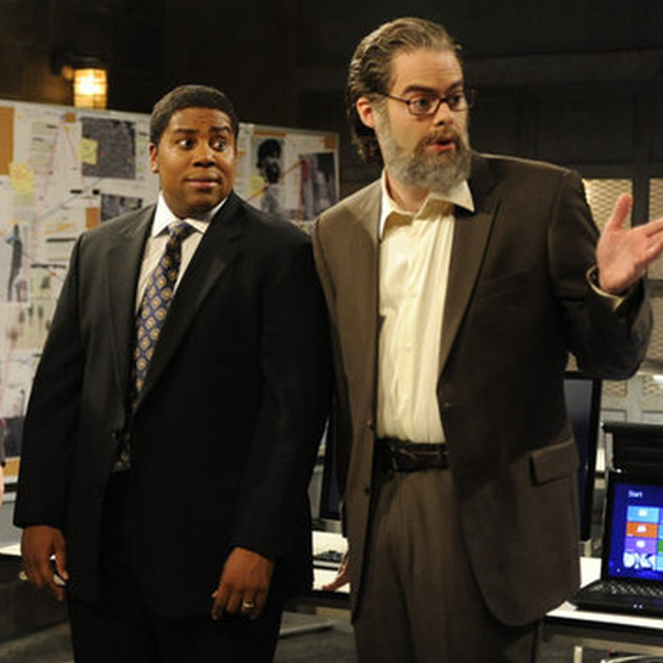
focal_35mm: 86
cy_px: 342
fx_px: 1864
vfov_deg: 20.2
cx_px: 174
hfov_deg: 20.0
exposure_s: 1/125
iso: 3200
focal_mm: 60
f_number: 2.8
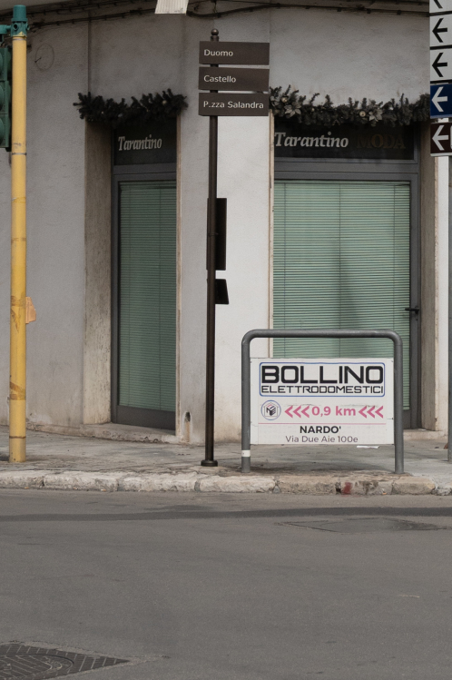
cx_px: 420
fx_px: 2321
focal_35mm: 123
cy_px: -171
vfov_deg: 15.9
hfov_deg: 11.0
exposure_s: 1/2000
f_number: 7.1
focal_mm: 36
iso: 800
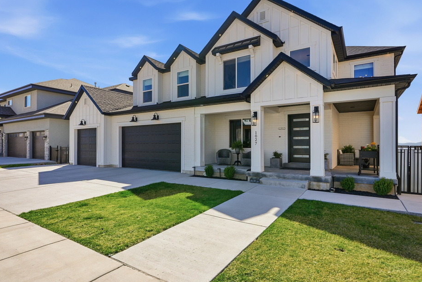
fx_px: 235
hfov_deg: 83.9
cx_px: 206
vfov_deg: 62.0
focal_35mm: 20
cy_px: 139
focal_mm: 18
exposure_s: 1/1600
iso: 320
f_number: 9
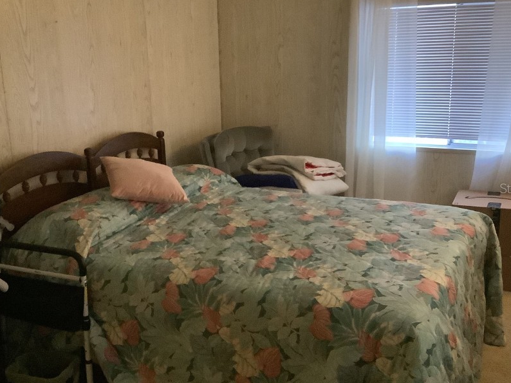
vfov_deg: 35.9
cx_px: 231
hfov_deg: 46.7
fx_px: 590
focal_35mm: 40
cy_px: 188
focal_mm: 3.3
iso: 640
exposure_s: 1/20
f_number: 2.4
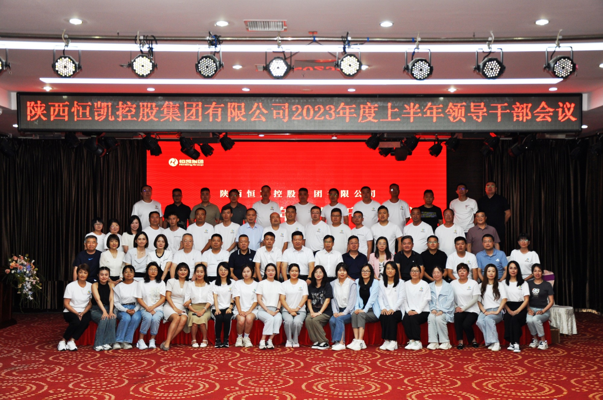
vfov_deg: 29.8
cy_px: 200
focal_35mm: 45
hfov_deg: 43.7
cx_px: 302
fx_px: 753
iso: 400
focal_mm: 30
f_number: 4.2
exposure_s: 1/125
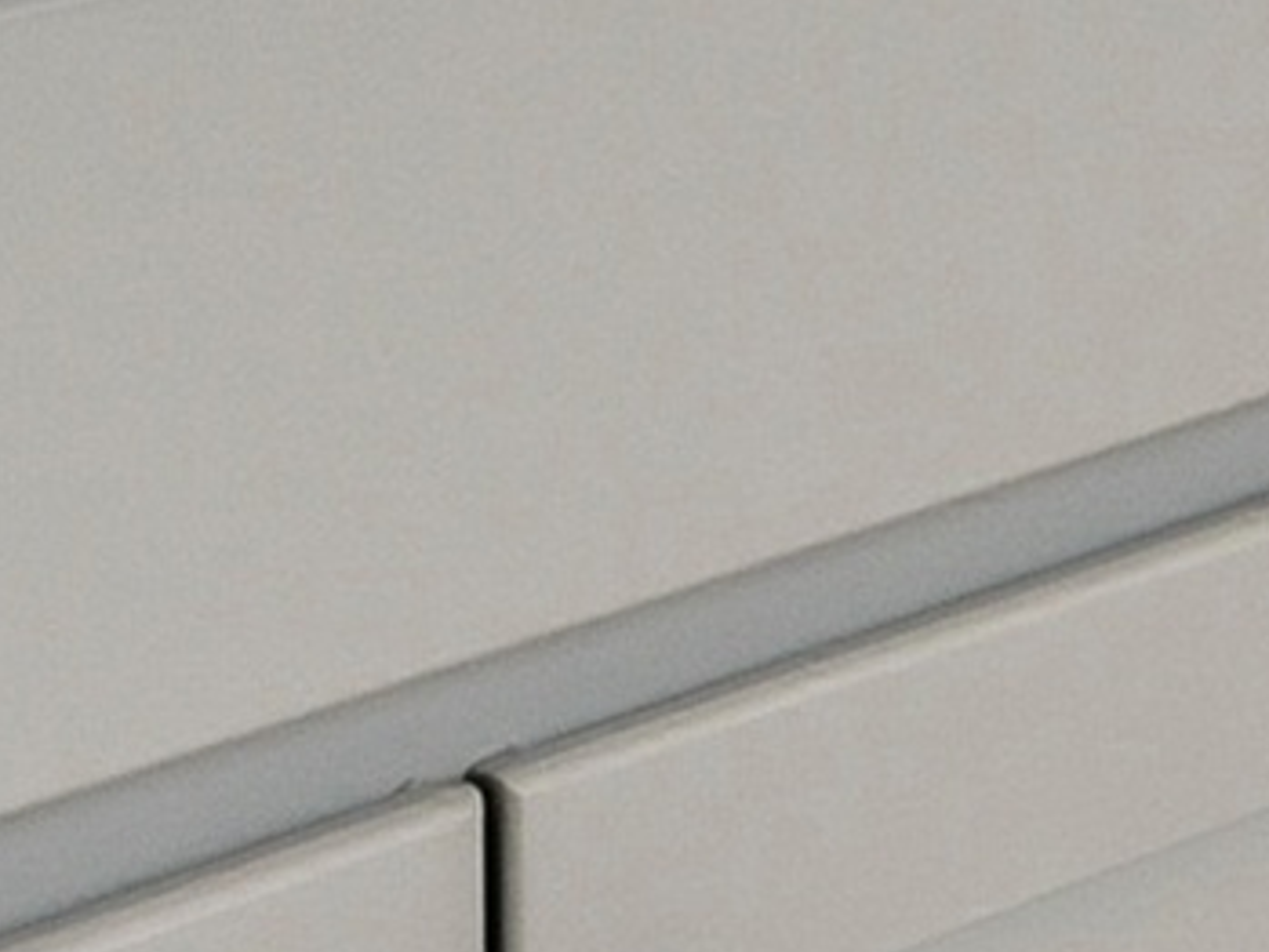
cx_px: 3723
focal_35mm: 124
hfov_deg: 11.0
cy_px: -1730
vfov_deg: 9.7
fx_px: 4547
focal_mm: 10
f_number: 9
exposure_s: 1/2500
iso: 400
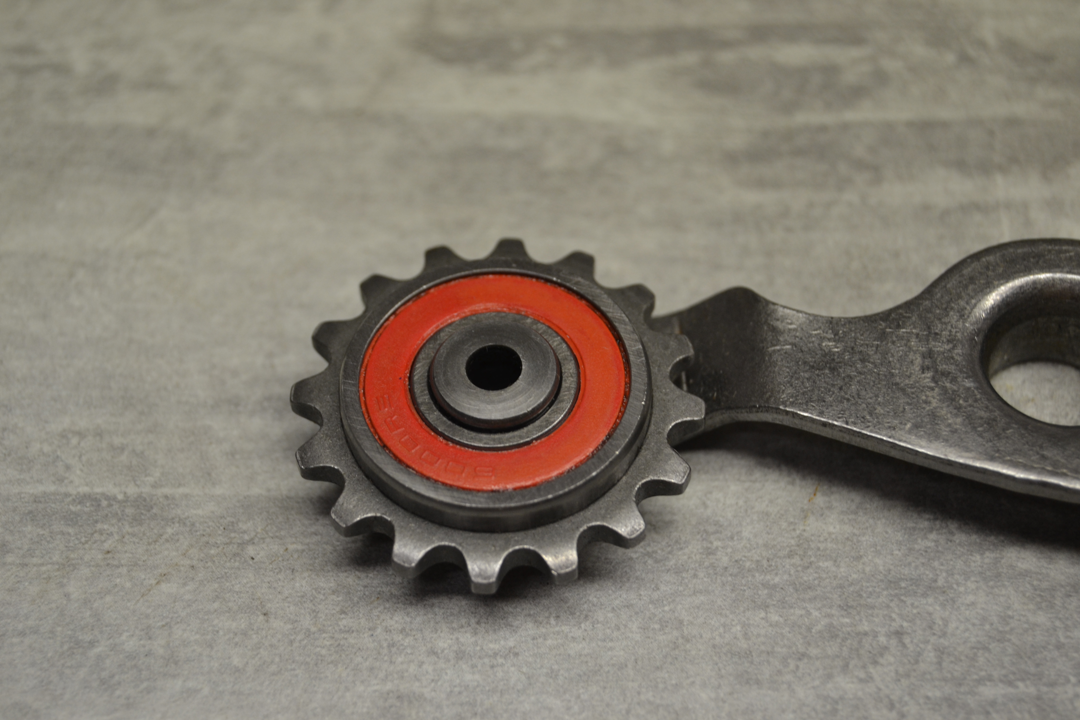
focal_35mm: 82
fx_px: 2475
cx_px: 540
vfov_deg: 16.6
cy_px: 360
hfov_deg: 24.6
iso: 400
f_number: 5.6
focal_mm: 55
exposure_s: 1/80
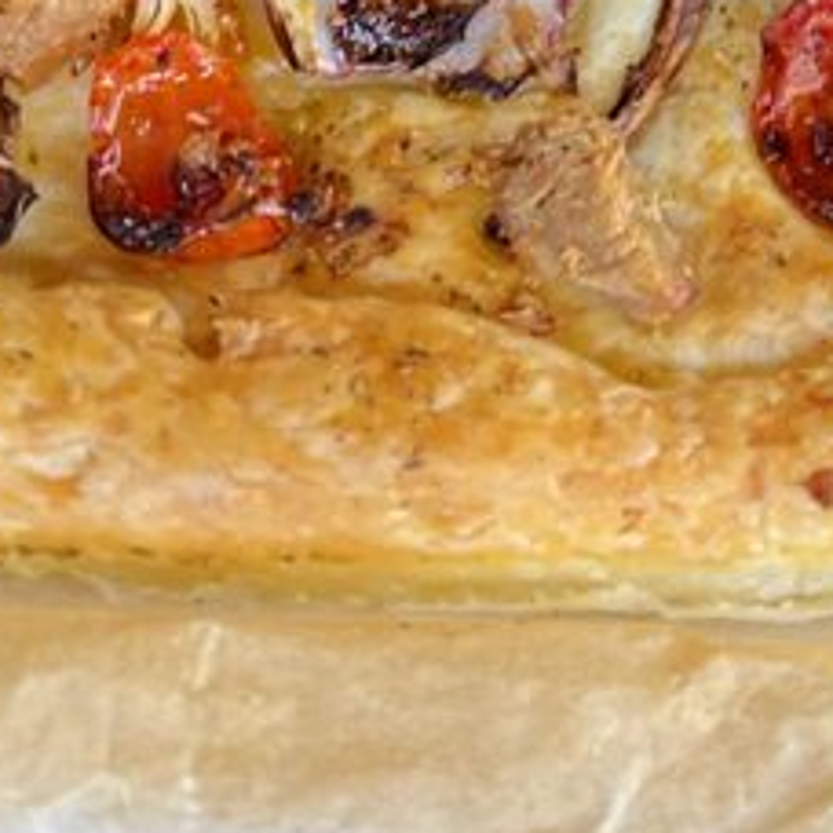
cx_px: 647
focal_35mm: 103
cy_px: -186
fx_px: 2804
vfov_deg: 16.2
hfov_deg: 16.8
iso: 160
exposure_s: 1/60
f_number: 1.6
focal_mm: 5.1
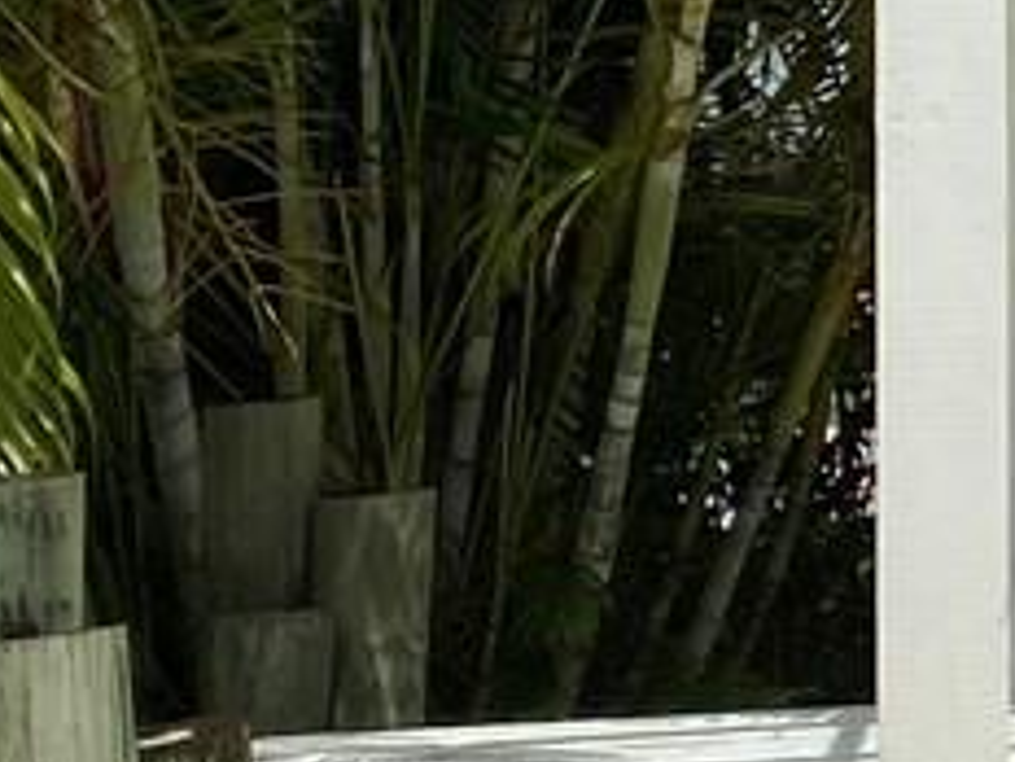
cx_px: 2489
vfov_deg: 8.1
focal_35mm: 179
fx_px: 5249
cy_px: -363
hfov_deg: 9.7
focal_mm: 4.25
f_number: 1.8
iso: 32
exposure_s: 1/5495
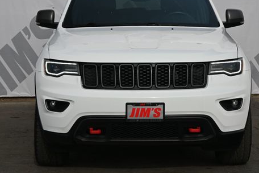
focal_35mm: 101
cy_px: 59
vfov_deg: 13.5
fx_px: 727
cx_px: 141
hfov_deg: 20.2
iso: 100
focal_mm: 48
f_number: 7.1
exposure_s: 1/400
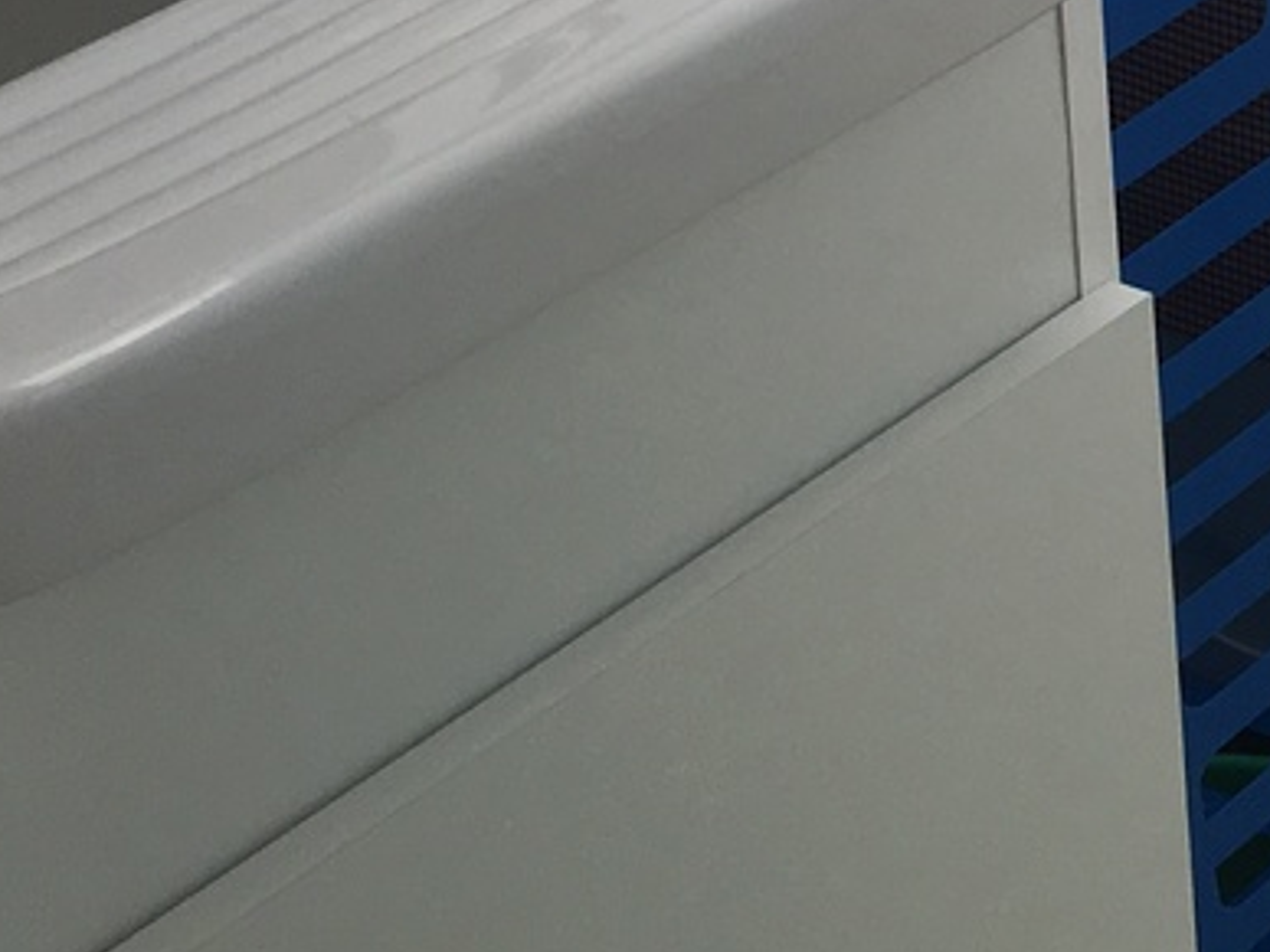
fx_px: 4109
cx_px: 2301
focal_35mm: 112
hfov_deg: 15.2
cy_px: -591
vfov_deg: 12.4
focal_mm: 4.15
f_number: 2.2
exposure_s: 1/427
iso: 25
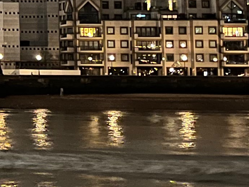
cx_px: -225
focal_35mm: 152
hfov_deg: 11.8
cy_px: -31
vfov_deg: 9.6
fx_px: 1093
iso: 1000
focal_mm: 5.1
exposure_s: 1/16
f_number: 1.6
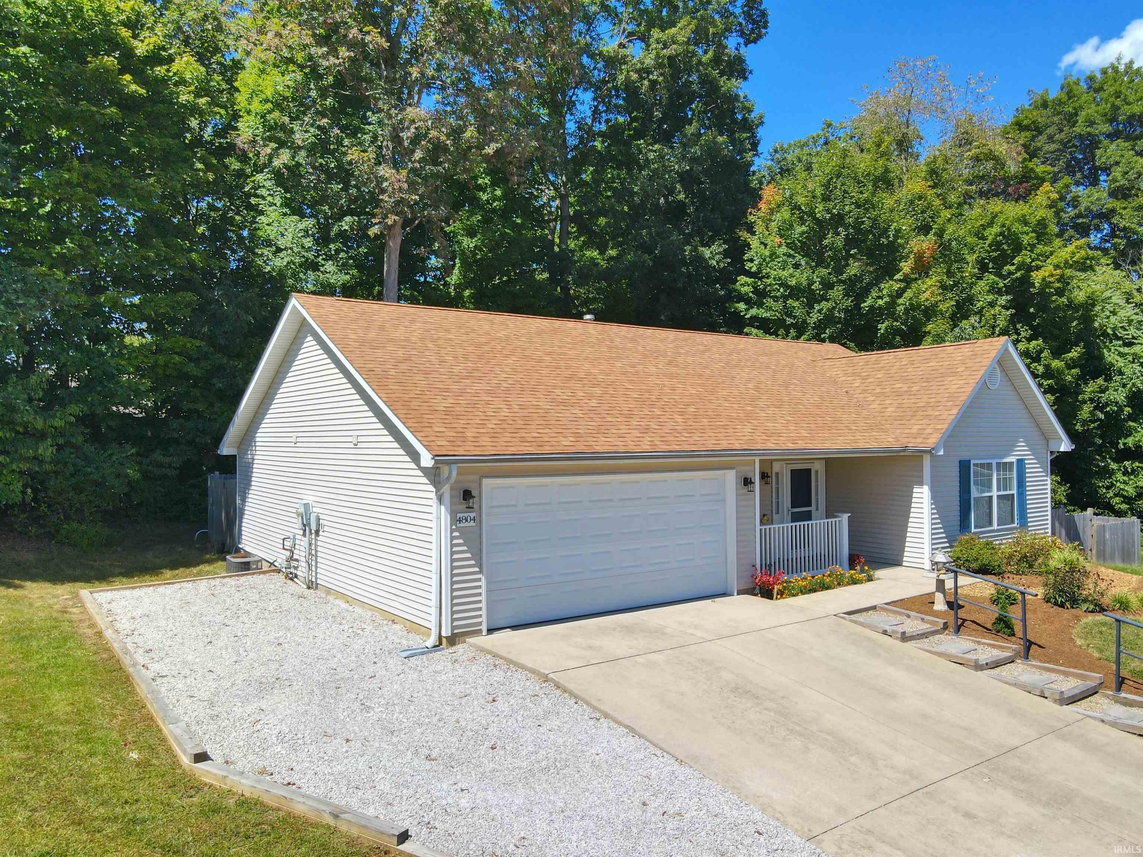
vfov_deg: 56.8
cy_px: 428
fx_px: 792
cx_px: 572
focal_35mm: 24
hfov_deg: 71.6
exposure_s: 1/640
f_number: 2.8
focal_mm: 4.5
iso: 100
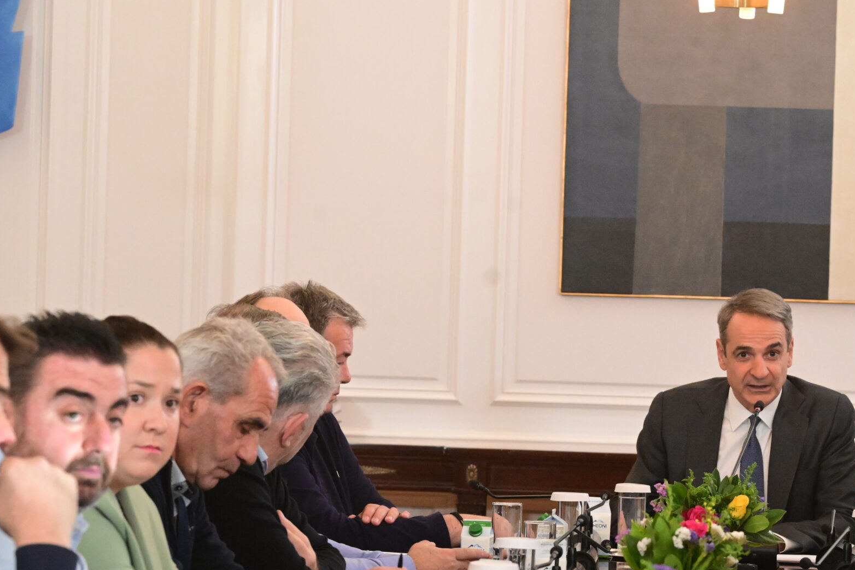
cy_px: 368
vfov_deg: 8.2
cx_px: 695
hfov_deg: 12.2
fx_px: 3966
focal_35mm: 167
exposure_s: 1/400
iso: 8000
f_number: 6.3
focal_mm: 102
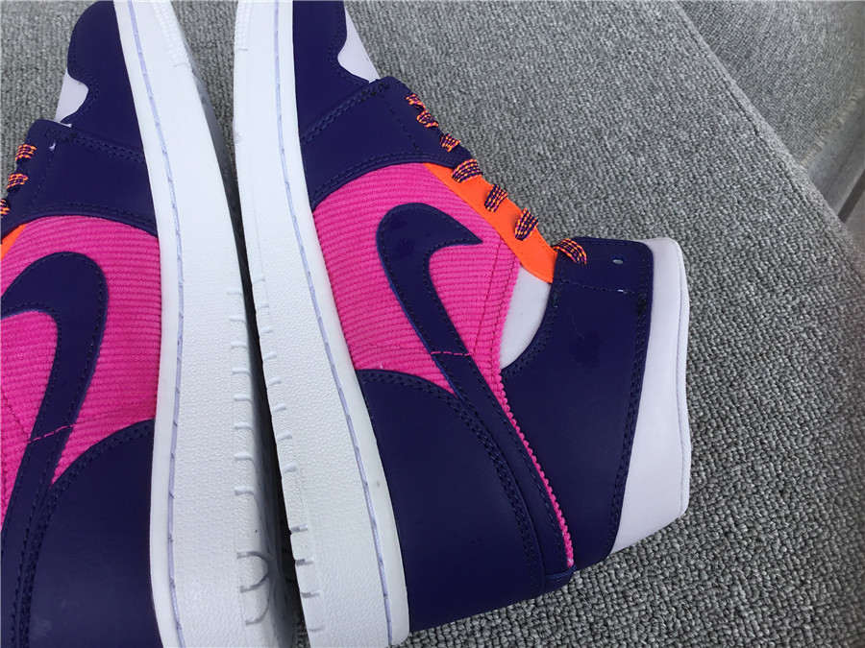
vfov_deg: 45.4
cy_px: 324
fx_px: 775
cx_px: 432
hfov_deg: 58.4
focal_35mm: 31
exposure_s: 1/696
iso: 25
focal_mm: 3.3
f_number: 2.4
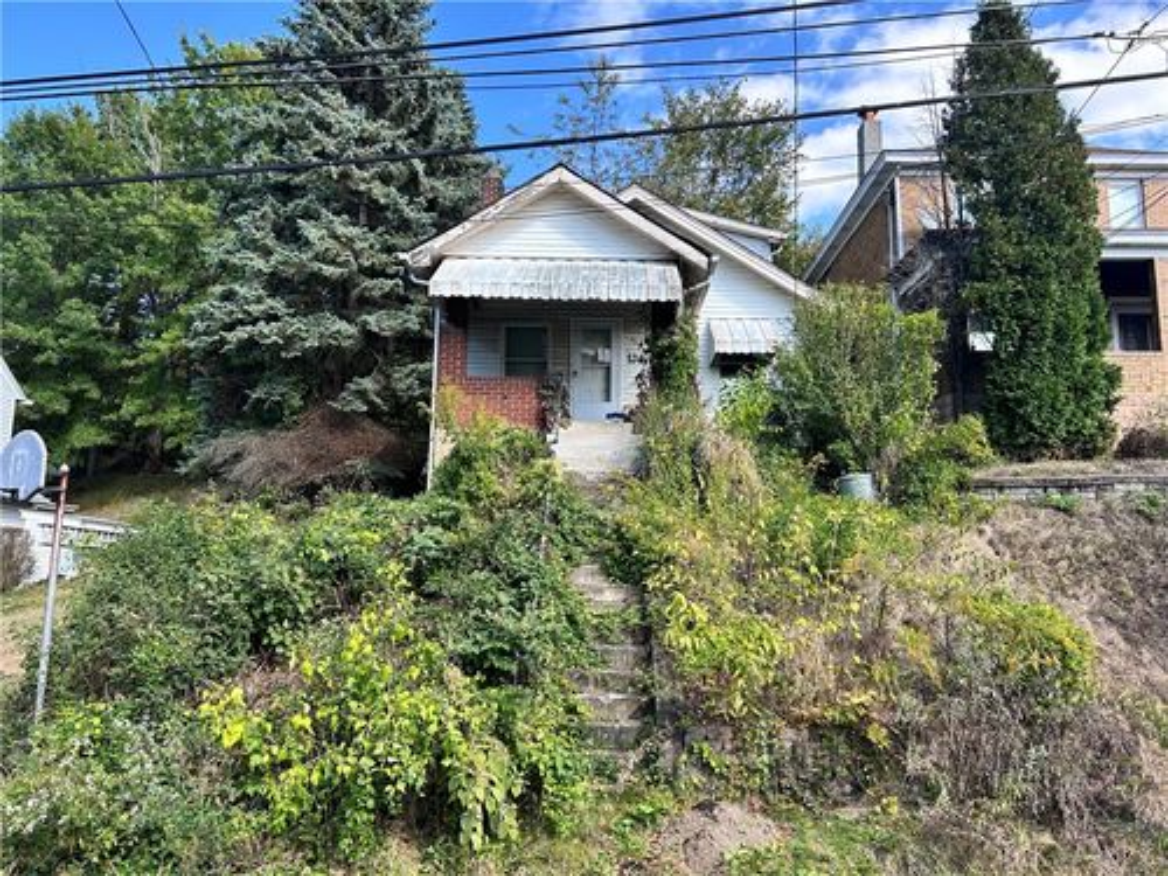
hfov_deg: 67.3
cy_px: 438
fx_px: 877
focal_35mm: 26
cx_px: 584
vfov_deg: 53.1
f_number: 1.5
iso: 50
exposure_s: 1/924
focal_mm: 5.7
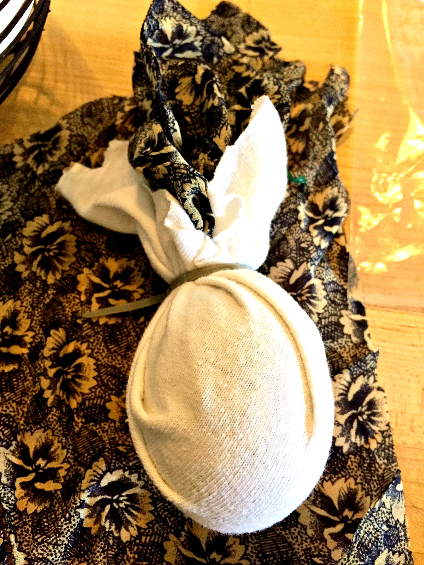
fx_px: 474
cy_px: 282
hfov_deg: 48.2
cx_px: 212
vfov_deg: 61.7
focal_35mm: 29
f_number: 2.2
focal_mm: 4.15
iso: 160
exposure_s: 1/30
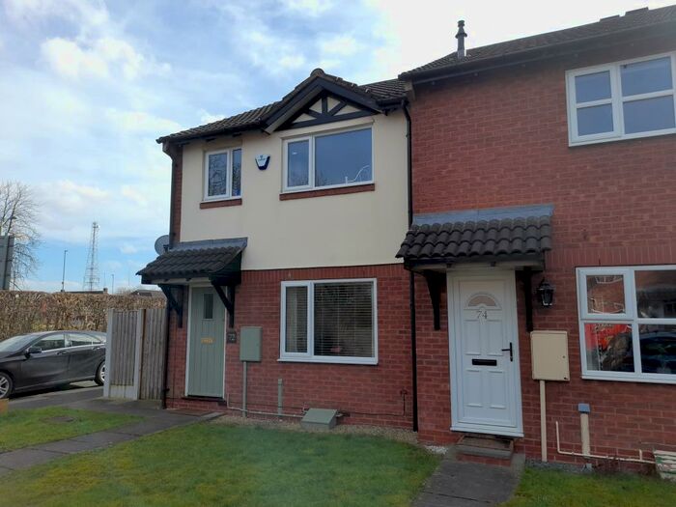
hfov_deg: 69.4
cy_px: 254
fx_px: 488
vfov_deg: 54.9
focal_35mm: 25
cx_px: 338
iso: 20
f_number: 2
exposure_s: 1/546
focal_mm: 4.6
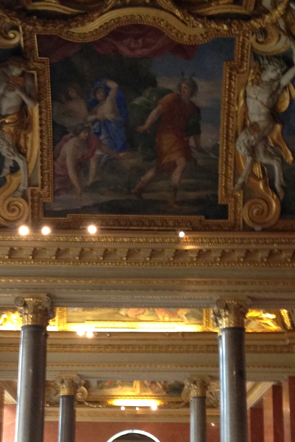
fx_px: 959
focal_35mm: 78
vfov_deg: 26.0
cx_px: 147
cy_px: 262
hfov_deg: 17.5
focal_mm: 4.12
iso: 200
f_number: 2.4
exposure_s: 1/20
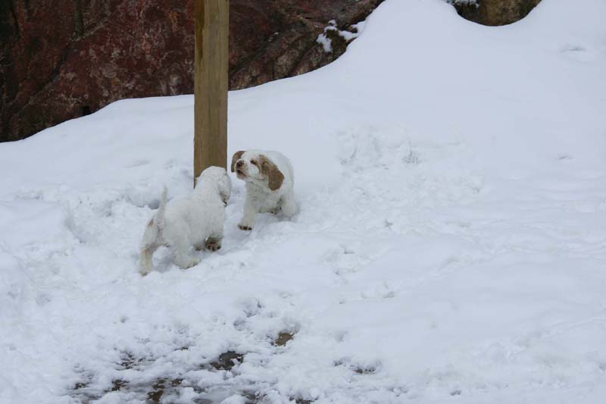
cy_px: 202
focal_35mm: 105
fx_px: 1767
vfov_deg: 13.0
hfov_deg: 19.5
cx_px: 303
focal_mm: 70
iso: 100
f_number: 8
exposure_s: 1/250
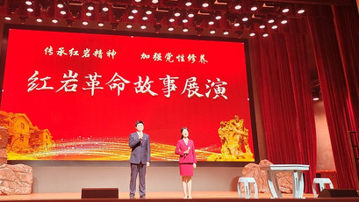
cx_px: 140
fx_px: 343
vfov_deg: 32.8
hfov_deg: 54.8
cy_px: 87
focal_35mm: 36
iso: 320
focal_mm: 5.52
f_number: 1.9
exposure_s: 1/50
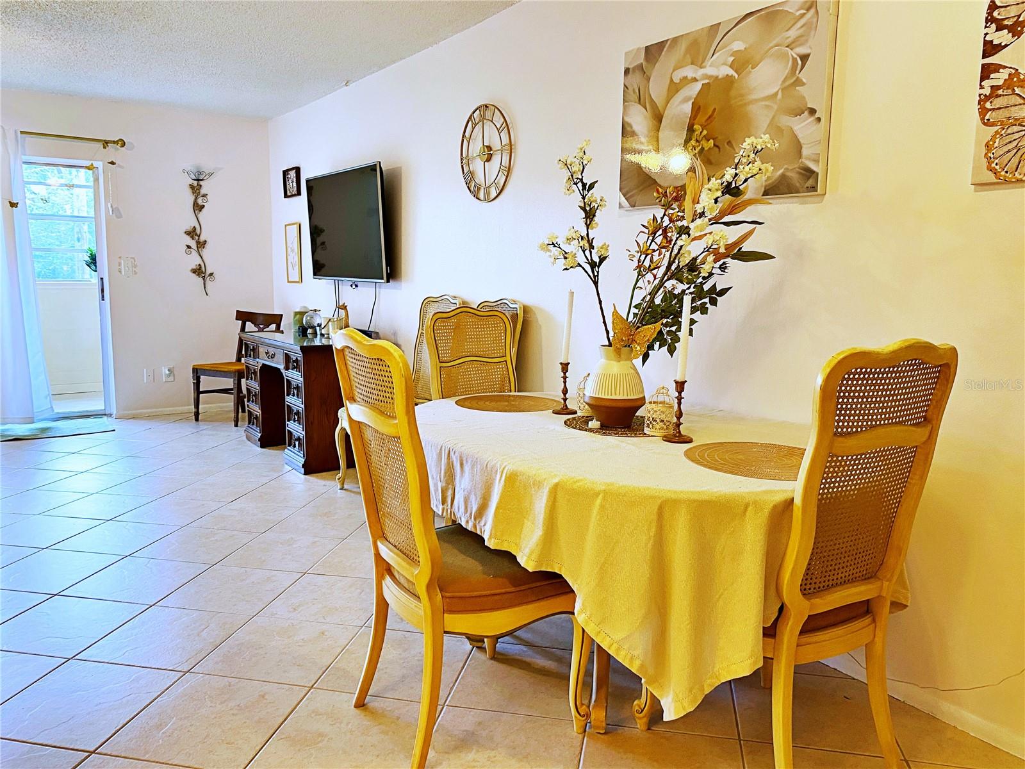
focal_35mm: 26
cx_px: 512
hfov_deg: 67.3
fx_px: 770
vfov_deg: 53.1
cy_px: 384
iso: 125
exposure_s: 1/60
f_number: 1.8
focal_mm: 4.25
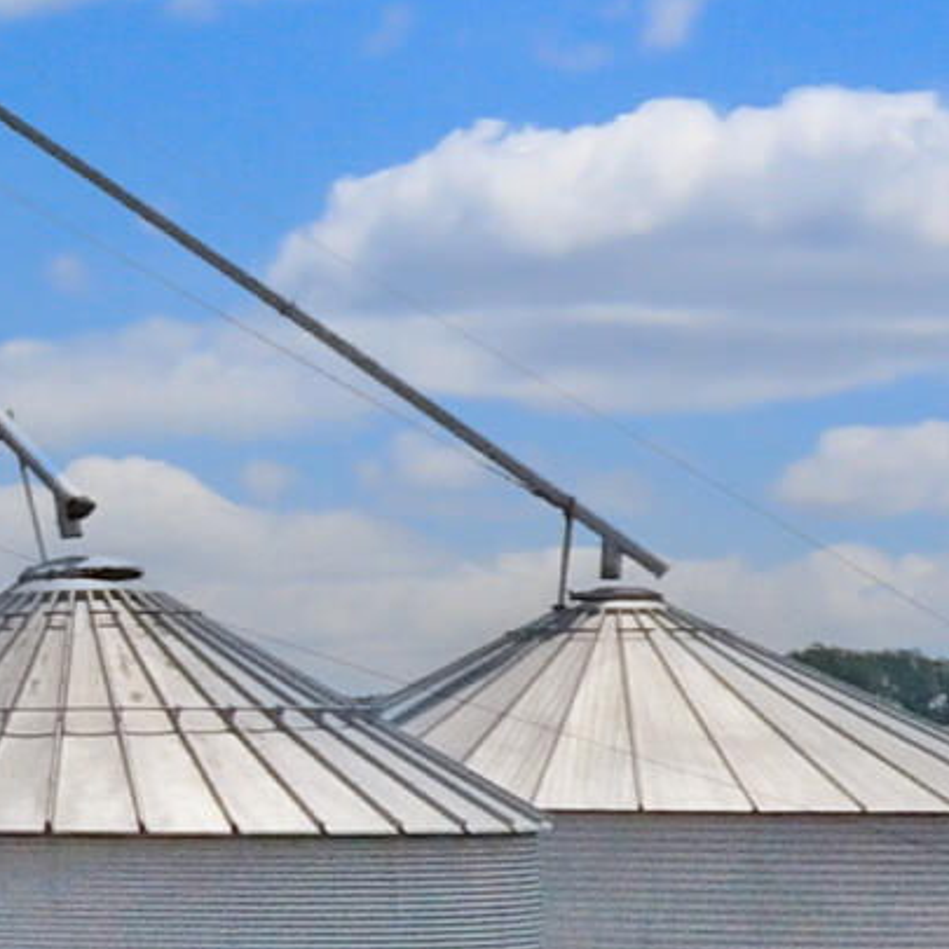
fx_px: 4063
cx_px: -2132
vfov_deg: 13.3
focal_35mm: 131
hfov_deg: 9.5
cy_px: 508
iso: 100
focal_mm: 3.61
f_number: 2.8
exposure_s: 1/2899
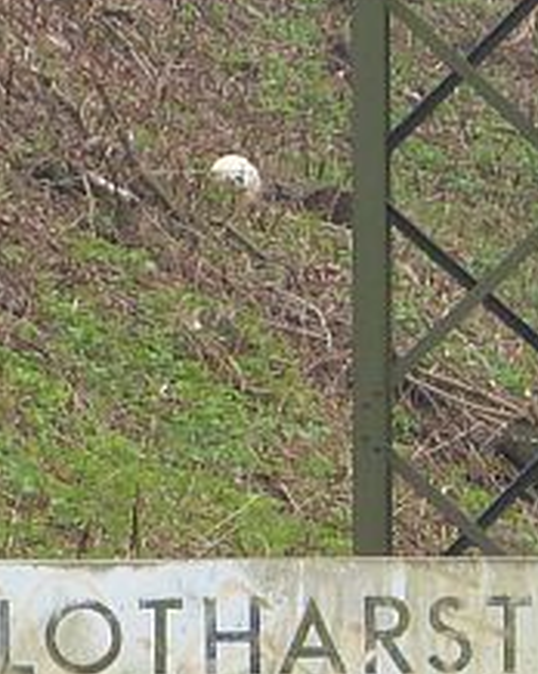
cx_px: 1447
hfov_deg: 1.3
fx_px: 23260
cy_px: -337
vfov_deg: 1.7
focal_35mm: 1167
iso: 100
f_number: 8
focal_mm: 39.1
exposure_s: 1/40
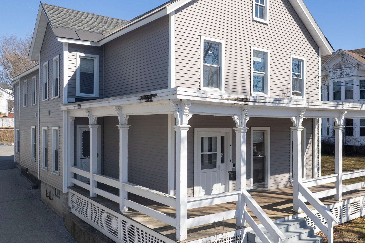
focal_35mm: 33
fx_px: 334
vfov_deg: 39.9
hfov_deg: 56.7
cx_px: 222
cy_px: 122
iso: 200
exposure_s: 1/250
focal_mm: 8.38
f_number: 2.8
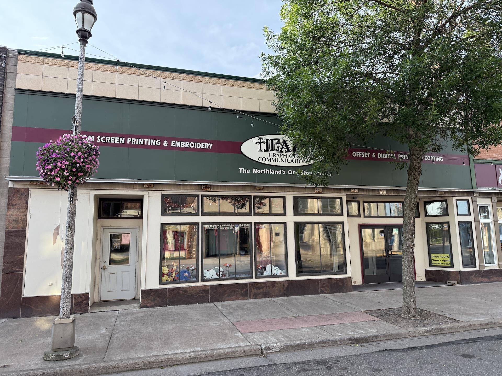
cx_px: 251
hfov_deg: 71.6
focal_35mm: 24
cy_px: 188
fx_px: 348
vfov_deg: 56.8
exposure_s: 1/750
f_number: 1.78
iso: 100
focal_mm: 6.76
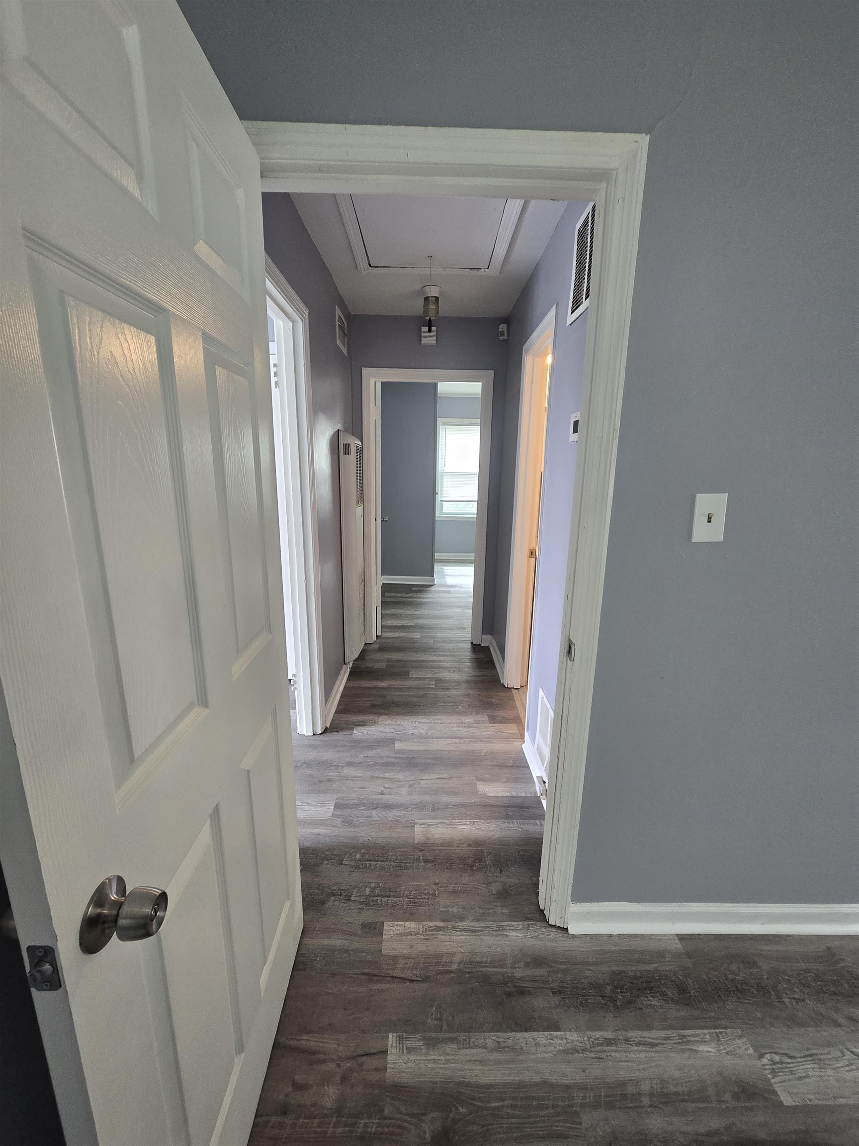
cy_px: 573
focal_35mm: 13
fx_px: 430
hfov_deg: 89.9
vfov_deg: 106.2
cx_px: 430
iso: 200
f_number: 2.2
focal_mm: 2.2
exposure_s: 1/60
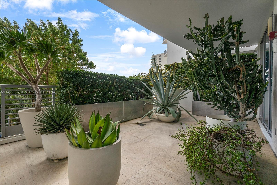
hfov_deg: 100.4
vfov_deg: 77.3
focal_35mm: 15
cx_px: 138
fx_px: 115
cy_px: 92
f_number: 8
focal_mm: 10
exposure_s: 1/320
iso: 200
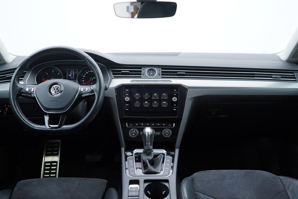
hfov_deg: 53.1
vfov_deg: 36.9
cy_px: 100
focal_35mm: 36
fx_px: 298
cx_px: 149
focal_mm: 24
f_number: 2.8
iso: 125
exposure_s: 1/40
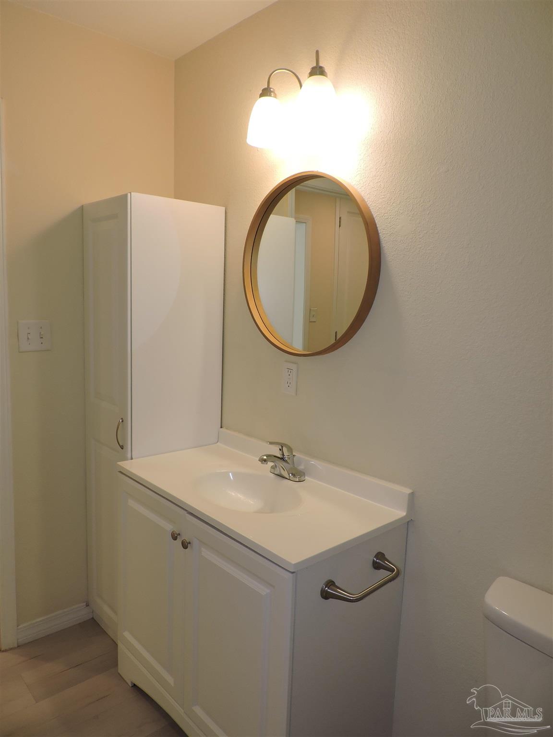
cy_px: 368
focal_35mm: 24
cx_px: 276
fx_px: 511
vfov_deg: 71.6
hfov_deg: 56.8
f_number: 3
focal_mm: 4.3
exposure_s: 1/40
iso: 110
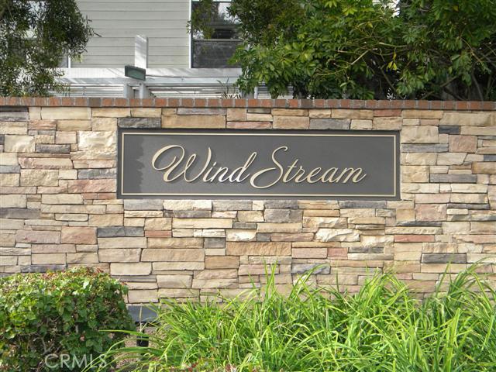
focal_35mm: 41
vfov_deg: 35.1
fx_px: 587
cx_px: 248
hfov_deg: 45.8
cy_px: 186
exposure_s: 1/218
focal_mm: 7.3
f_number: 3.8
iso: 110
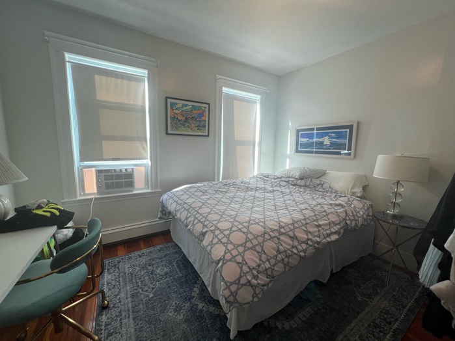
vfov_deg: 89.9
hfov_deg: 106.2
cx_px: 228
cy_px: 170
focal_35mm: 13
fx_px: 171
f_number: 1.8
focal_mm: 1.57
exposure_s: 1/120
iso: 100
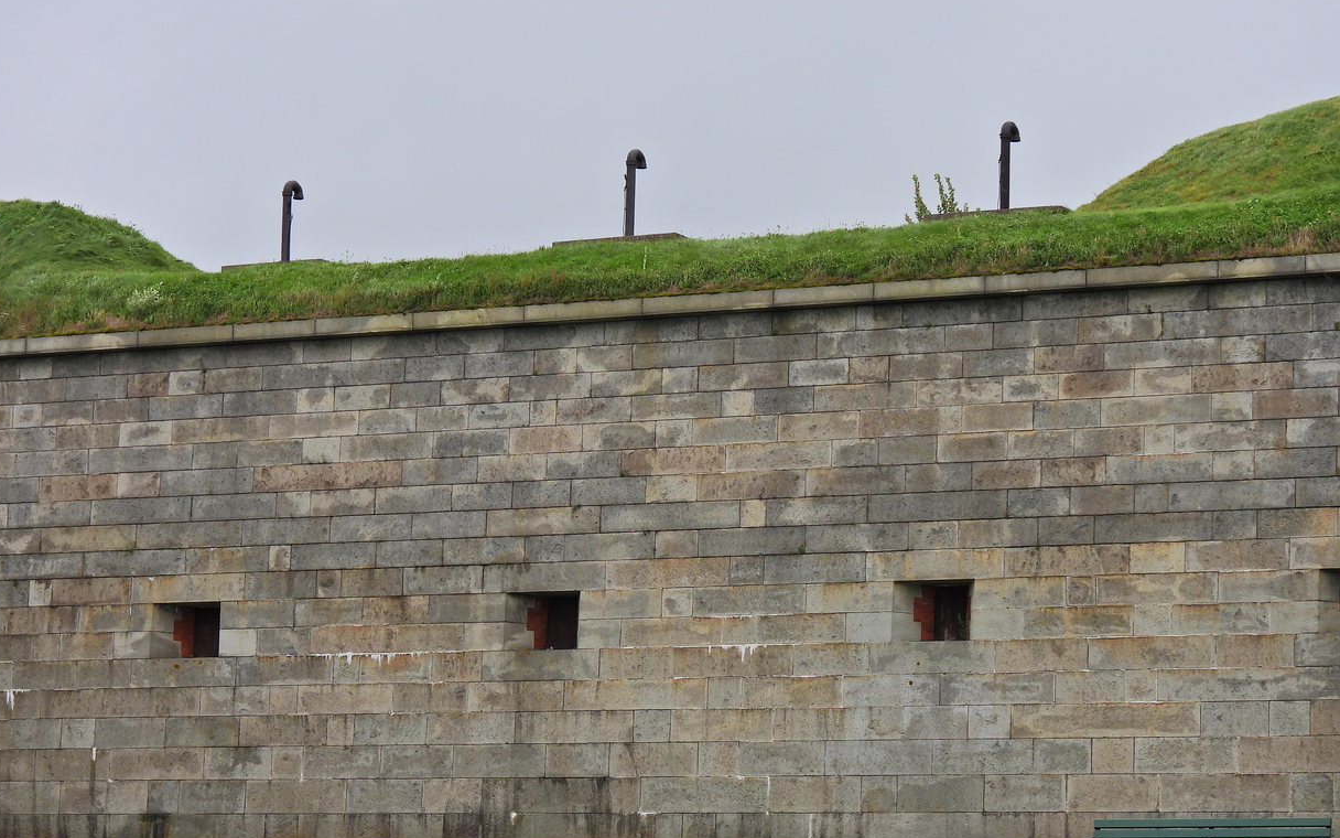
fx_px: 3871
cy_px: 481
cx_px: 689
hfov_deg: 19.6
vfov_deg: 12.3
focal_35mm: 106
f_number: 4
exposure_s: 1/500
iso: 100
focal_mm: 17
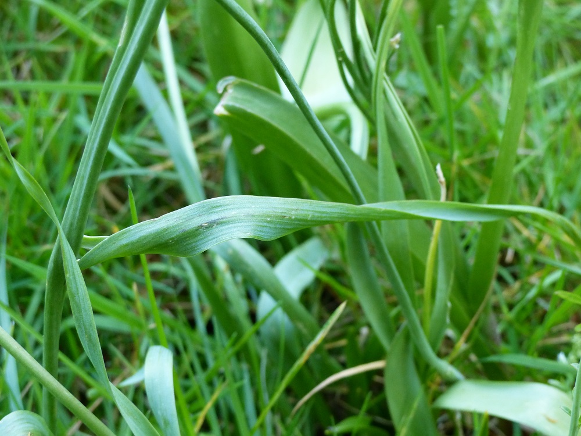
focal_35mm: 78
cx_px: 290
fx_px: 1309
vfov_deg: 18.9
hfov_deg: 25.0
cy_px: 218
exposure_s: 1/60
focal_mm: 14
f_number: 2.8
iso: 320
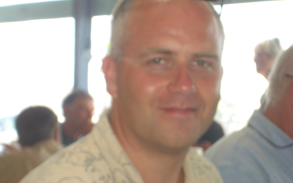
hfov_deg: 18.6
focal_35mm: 112
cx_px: 147
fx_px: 894
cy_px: 73
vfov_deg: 11.7
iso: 100
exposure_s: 1/100
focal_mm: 17.4
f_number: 4.8
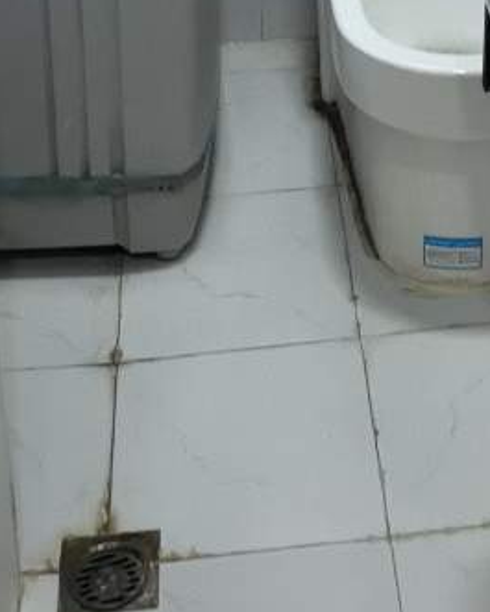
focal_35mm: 85
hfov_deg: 17.9
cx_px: 379
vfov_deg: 20.5
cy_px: -188
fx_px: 1540
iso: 640
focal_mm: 5.75
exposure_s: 1/100
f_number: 2
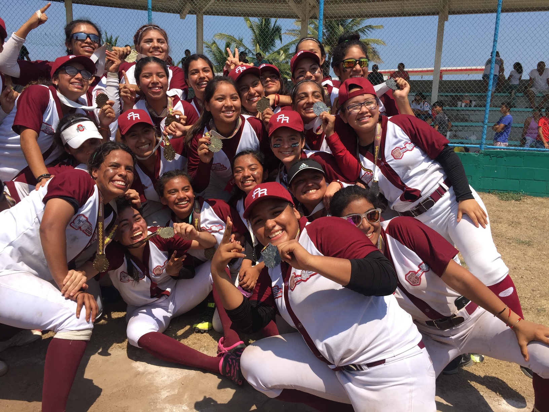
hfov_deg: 61.7
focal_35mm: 29
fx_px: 460
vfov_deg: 48.2
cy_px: 206
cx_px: 274
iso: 32
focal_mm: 4.15
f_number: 2.2
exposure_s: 1/1883
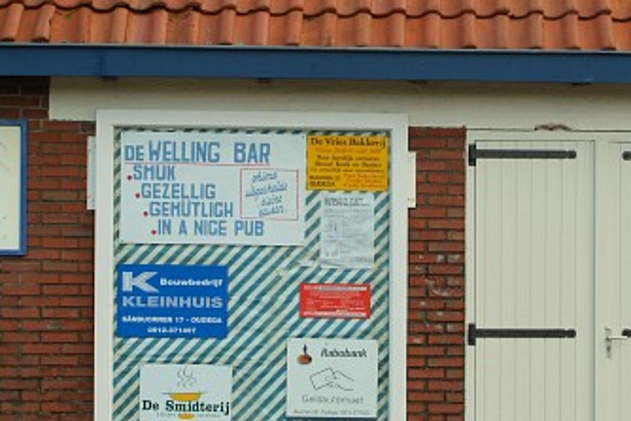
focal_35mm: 97
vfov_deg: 14.1
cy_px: 269
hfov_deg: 21.0
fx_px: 1701
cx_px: 401
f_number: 8
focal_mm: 48
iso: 400
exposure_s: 1/250
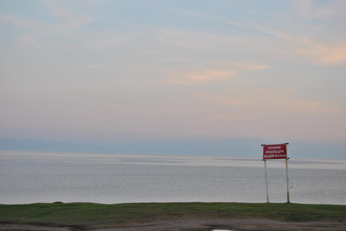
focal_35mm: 82
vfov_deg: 16.6
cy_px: 116
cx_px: 173
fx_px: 794
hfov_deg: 24.6
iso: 200
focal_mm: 55
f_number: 5.6
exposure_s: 1/80
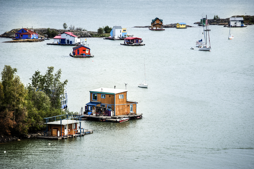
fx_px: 1412
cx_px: 127
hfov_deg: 10.3
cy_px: 84
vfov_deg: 6.9
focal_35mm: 200
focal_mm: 200
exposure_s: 1/2500
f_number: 6.3
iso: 800
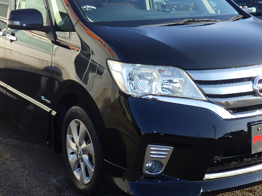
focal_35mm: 63
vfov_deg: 23.2
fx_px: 477
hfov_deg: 30.7
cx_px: 142
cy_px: 71
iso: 125
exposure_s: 1/200
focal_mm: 7.5
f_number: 5
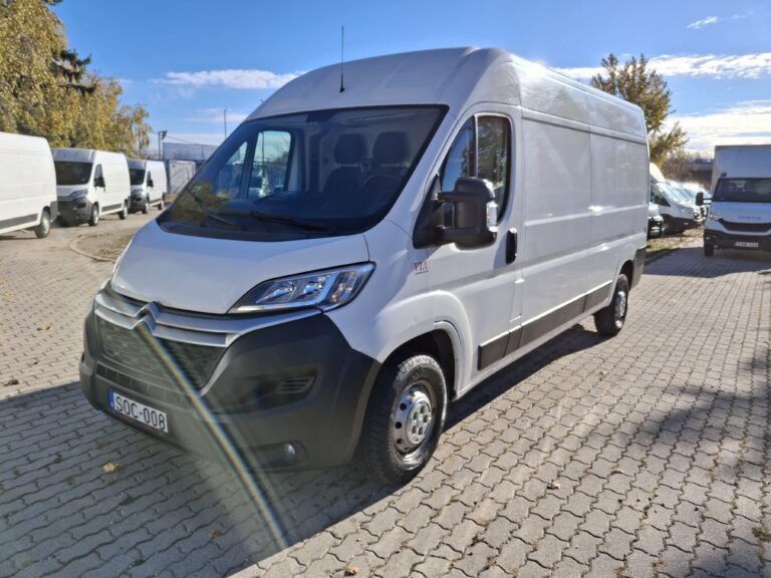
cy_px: 289
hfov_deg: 69.4
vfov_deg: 54.9
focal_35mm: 25
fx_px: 557
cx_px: 386
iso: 32
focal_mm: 4.69
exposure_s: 1/3165
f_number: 1.8
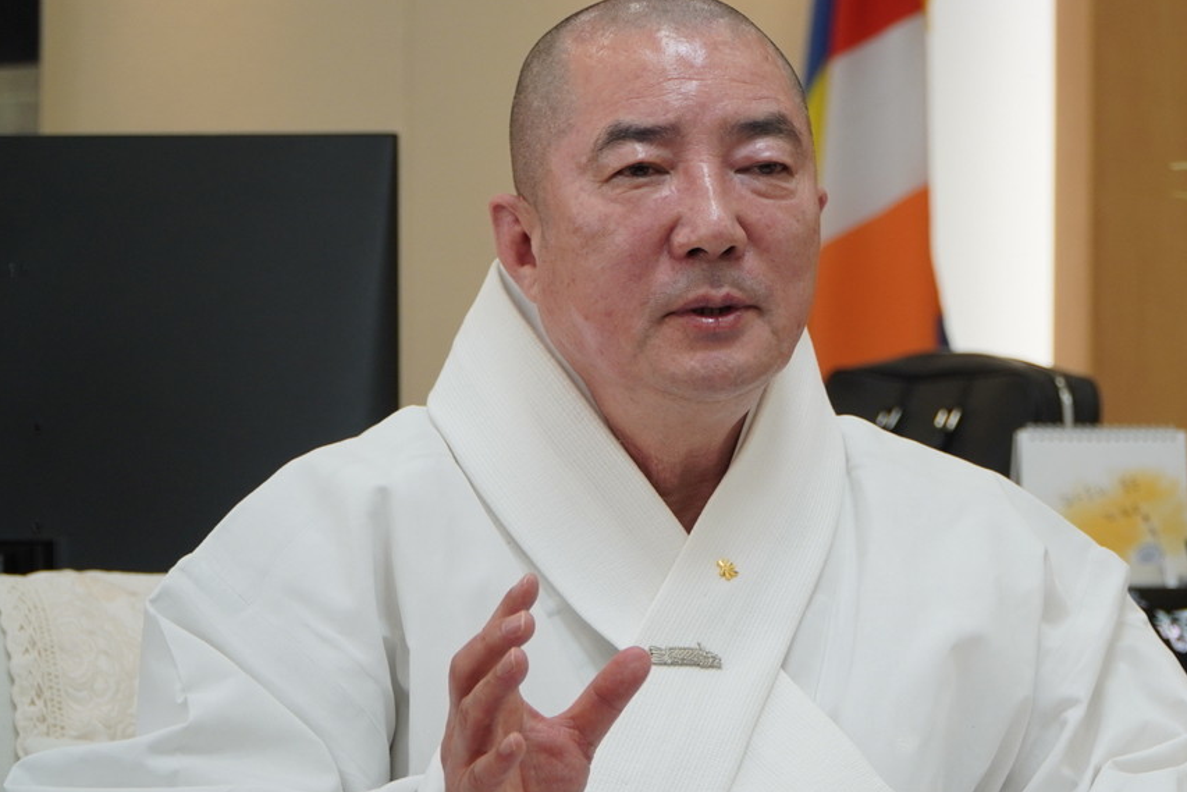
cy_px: 520
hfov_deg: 15.1
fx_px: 4452
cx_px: 886
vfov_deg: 10.2
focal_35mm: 135
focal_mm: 60
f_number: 4
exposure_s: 1/100
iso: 320
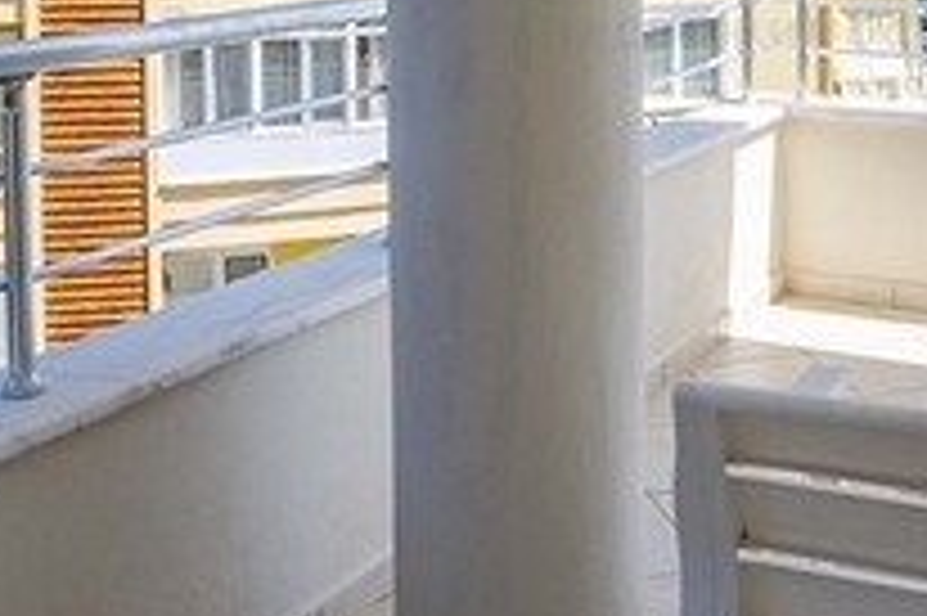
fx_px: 1441
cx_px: 684
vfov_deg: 22.1
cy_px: -144
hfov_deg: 35.0
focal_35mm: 56
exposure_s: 1/400
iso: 640
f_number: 13
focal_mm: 16
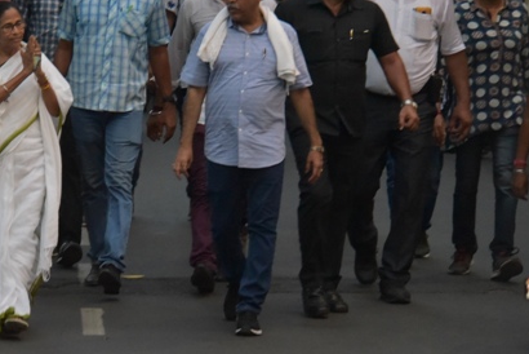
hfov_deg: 5.9
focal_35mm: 351
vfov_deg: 3.9
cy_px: 141
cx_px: 31
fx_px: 5161
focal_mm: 180
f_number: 5
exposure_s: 1/320
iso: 6400
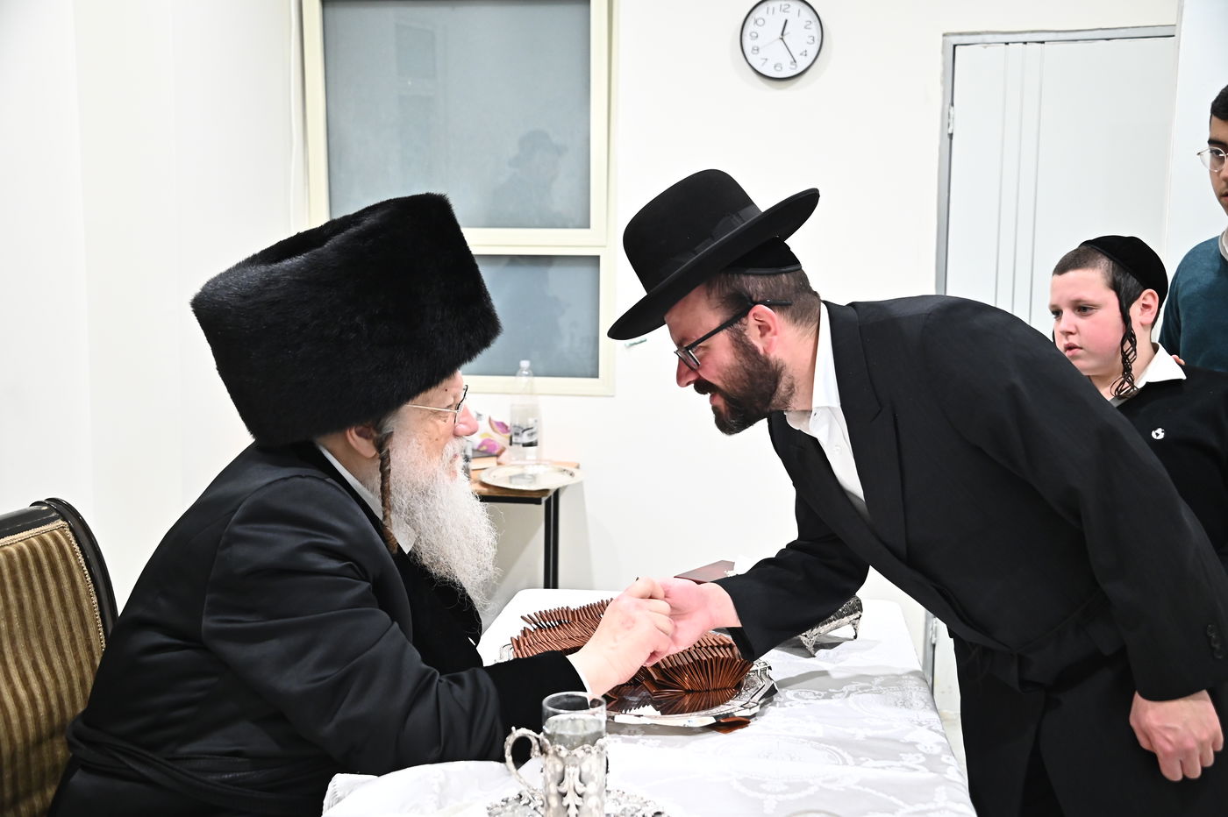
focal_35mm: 38
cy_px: 408
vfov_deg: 35.0
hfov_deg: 50.7
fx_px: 1296
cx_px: 614
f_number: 4.5
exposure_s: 1/160
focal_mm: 38
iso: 3200
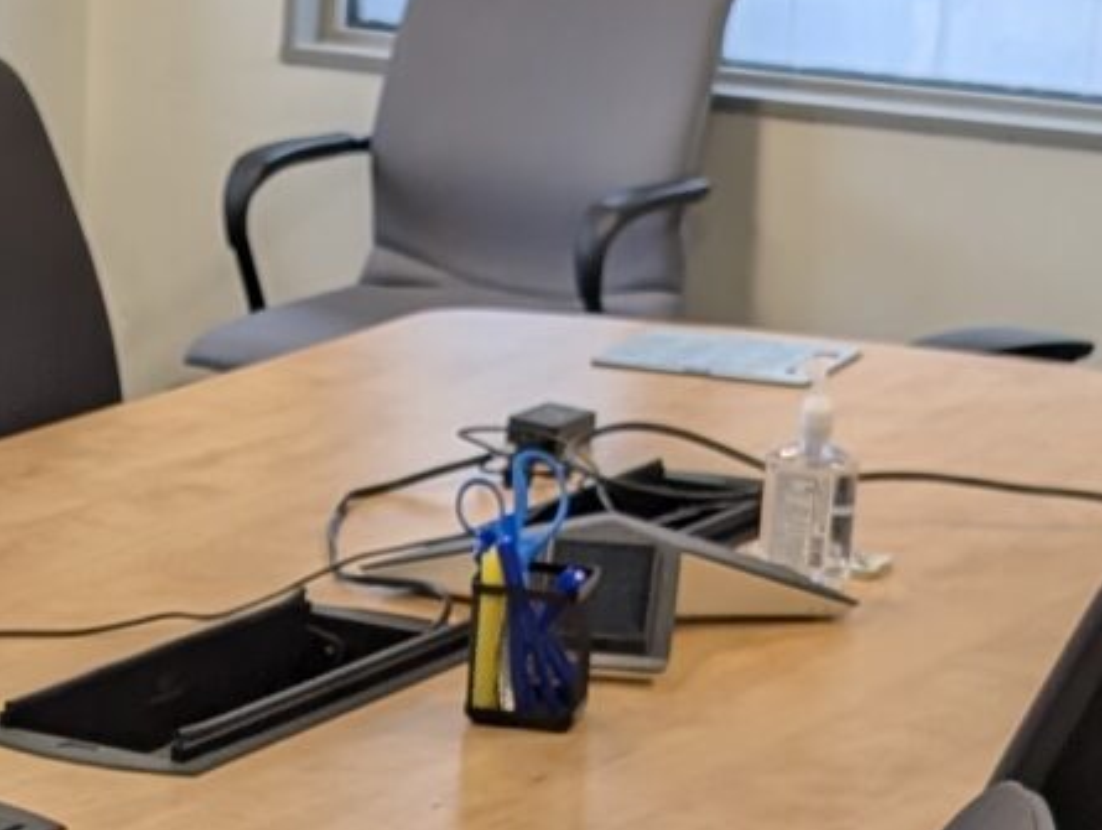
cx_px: 32
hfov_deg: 14.1
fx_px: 4399
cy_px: 939
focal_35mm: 138
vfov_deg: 10.6
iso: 37
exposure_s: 1/49.2
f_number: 1.68
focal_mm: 6.9
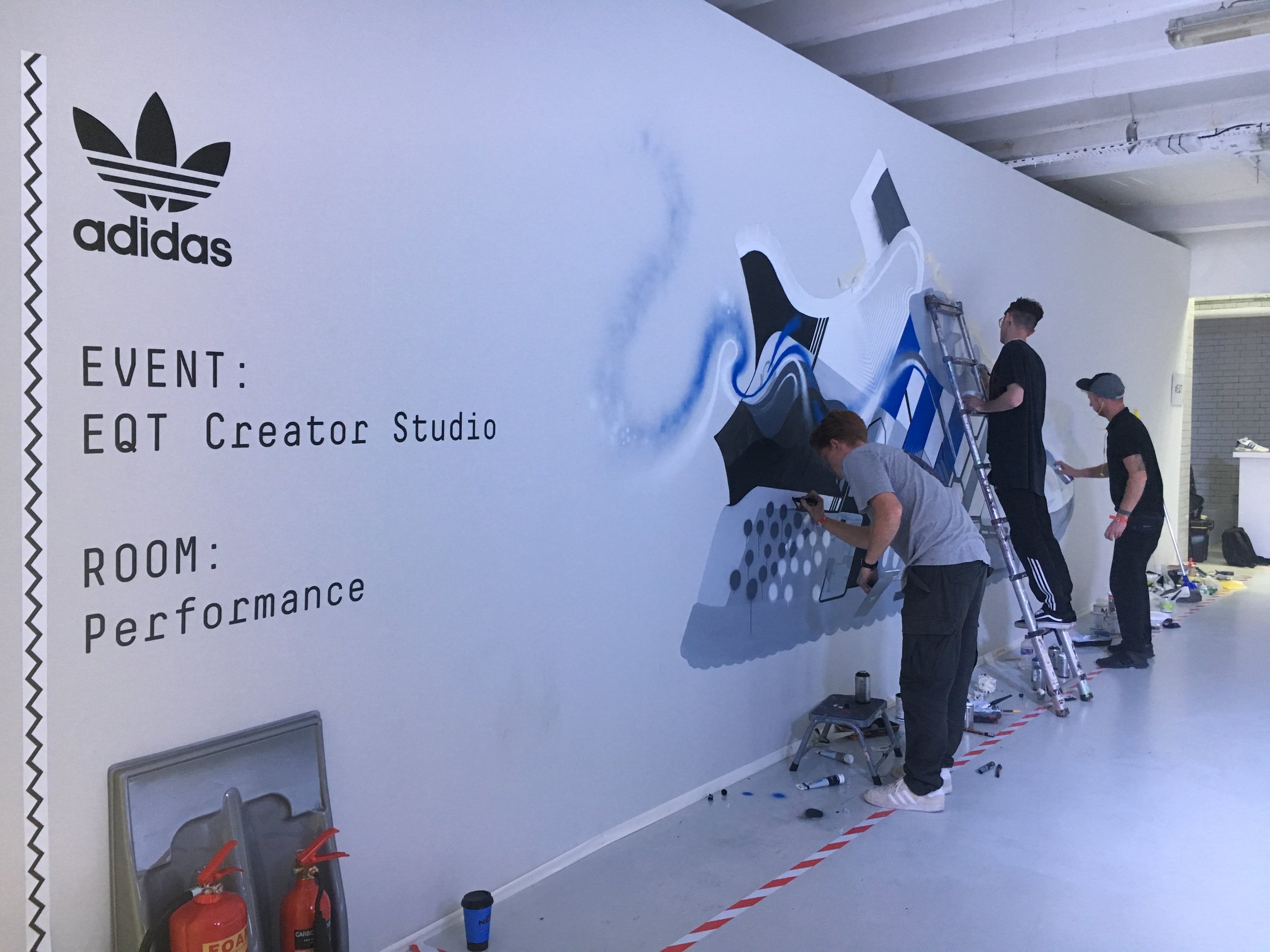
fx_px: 1064
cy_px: 476
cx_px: 635
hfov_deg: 61.7
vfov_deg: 48.2
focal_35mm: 29
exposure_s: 1/33
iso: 160
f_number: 2.2
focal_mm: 4.15
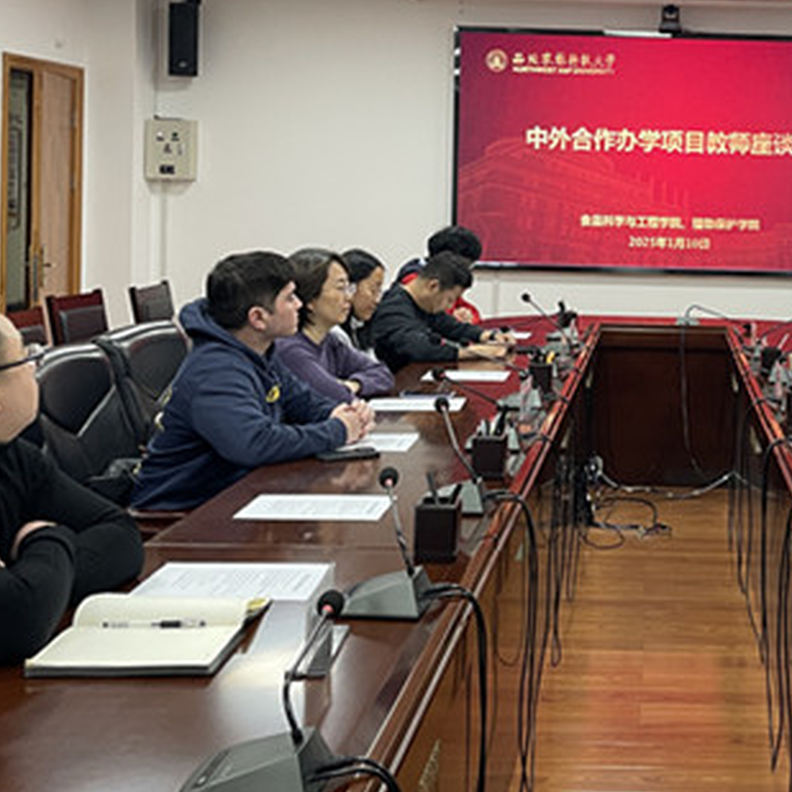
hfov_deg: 31.7
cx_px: 659
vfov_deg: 32.4
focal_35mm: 52
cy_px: 240
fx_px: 1346
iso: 125
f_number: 1.6
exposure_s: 1/50
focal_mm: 4.2
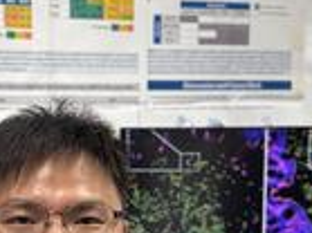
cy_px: 346
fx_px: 1180
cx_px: 130
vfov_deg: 10.9
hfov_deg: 15.1
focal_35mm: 131
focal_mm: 5.96
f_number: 1.6
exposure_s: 1/50
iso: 125
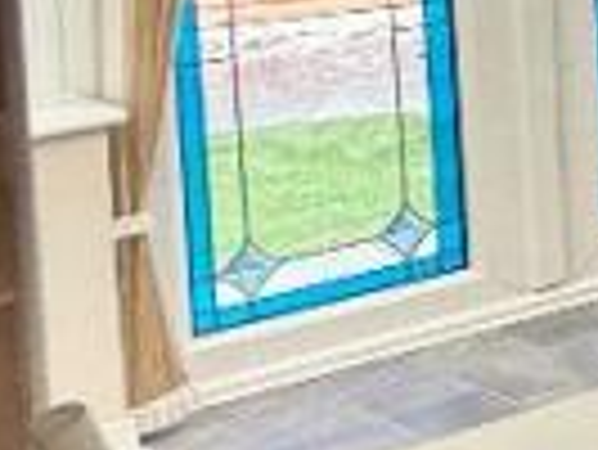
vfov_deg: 12.6
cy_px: -333
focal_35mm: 108
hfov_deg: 8.7
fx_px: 1867
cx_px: 2280
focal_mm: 2.22
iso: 50
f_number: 2.2
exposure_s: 1/180
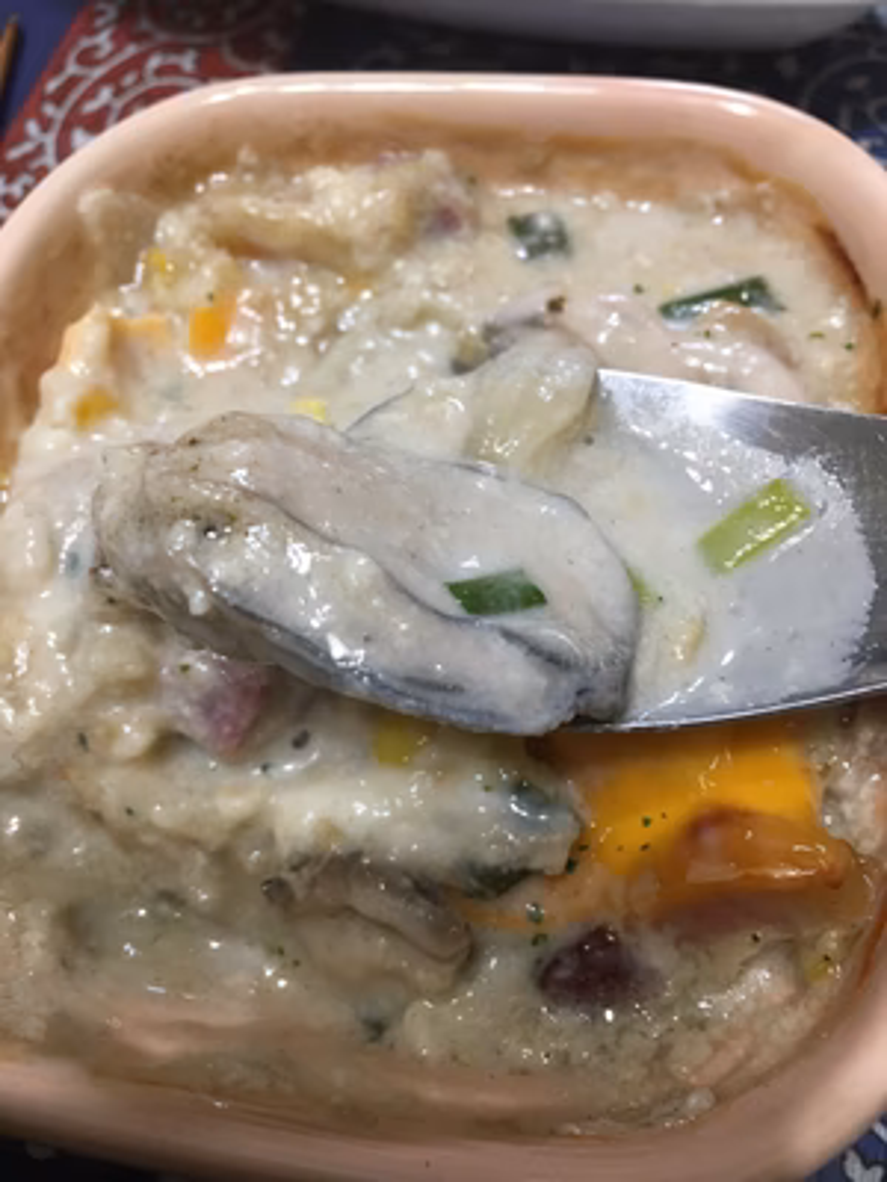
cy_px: 591
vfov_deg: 61.7
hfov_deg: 48.2
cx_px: 444
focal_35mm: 29
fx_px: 991
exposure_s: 1/30
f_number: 2.2
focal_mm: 4.15
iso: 125
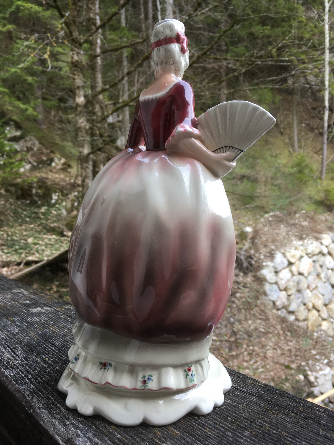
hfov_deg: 48.2
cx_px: 167
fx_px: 373
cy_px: 222
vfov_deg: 61.7
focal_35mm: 29
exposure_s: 1/50
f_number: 2.2
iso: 25
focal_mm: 4.15
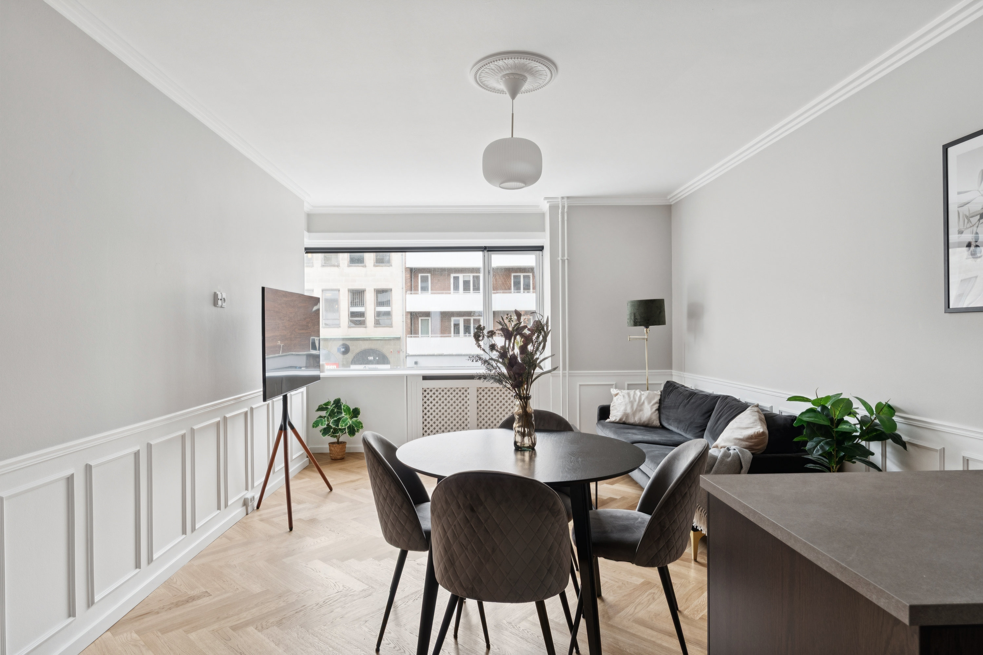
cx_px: 492
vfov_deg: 62.1
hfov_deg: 84.1
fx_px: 545
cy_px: 328
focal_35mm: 20
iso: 250
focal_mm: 13.3
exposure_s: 1/8
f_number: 7.1
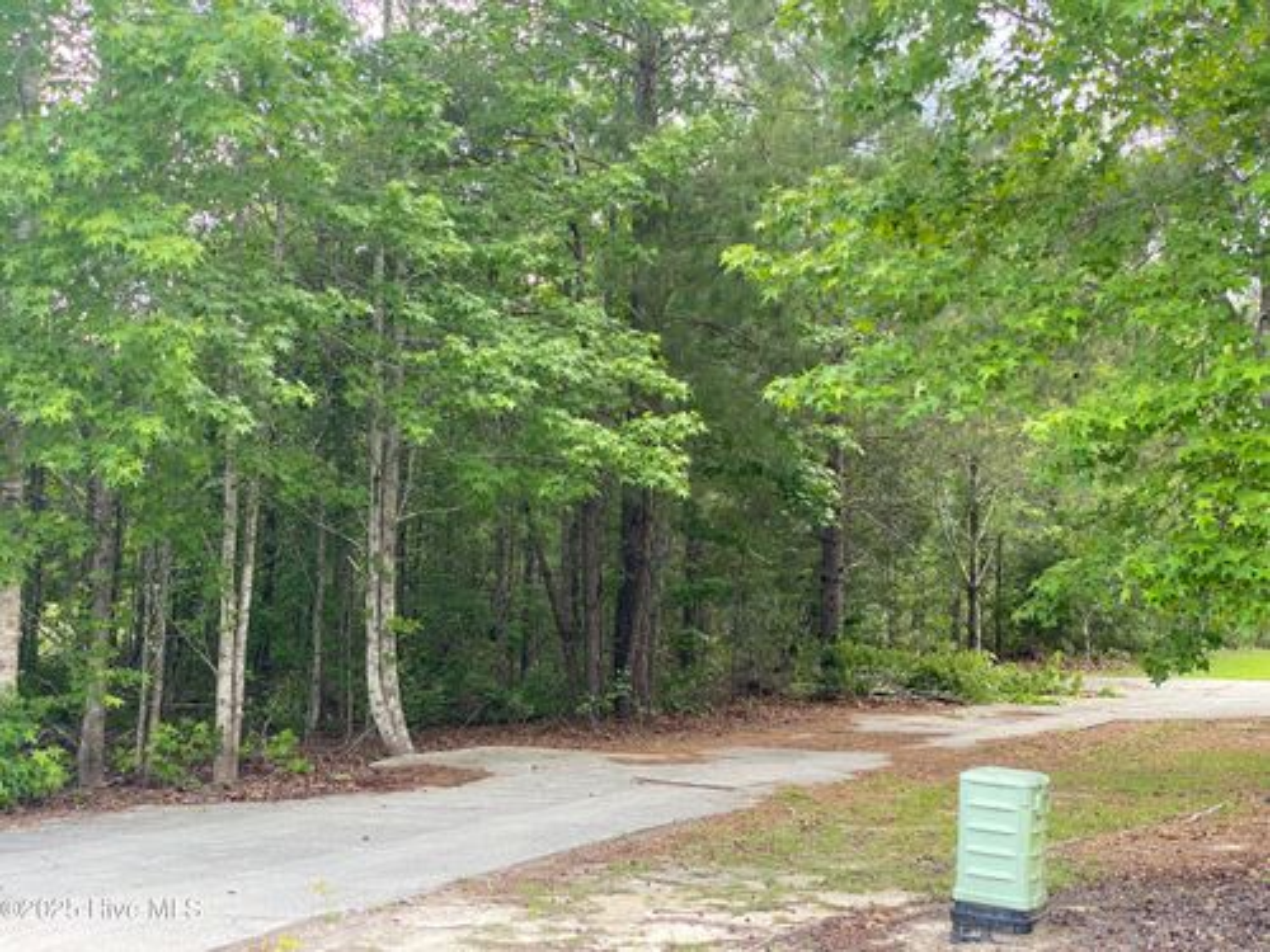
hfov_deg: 36.8
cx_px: 635
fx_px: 1908
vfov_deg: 28.0
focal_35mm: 52
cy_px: 476
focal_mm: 6
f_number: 2
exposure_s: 1/122
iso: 32
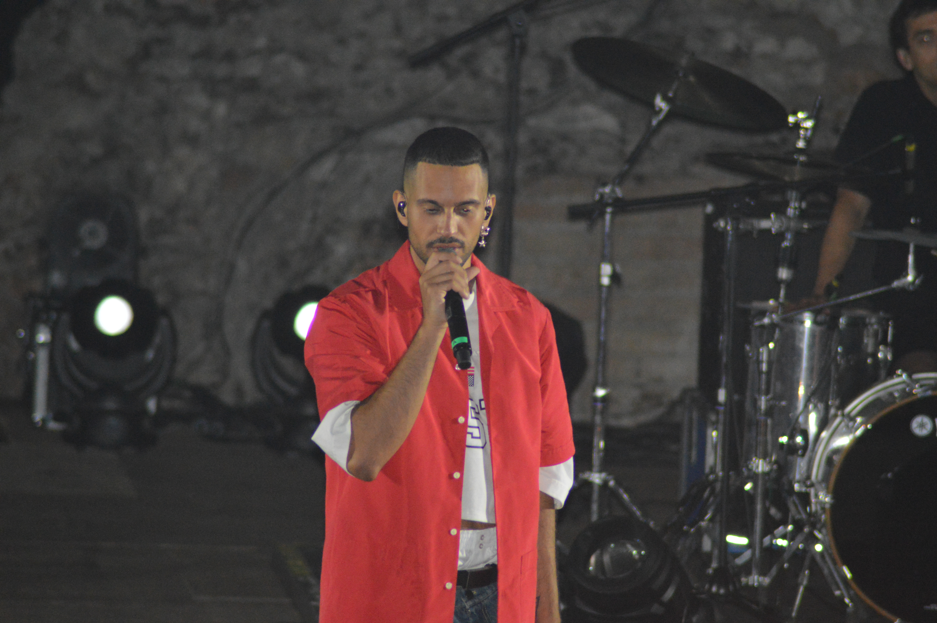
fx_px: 10142
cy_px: 312
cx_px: 468
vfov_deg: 3.5
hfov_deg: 5.3
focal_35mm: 390
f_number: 5.3
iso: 3200
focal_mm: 260
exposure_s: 1/60
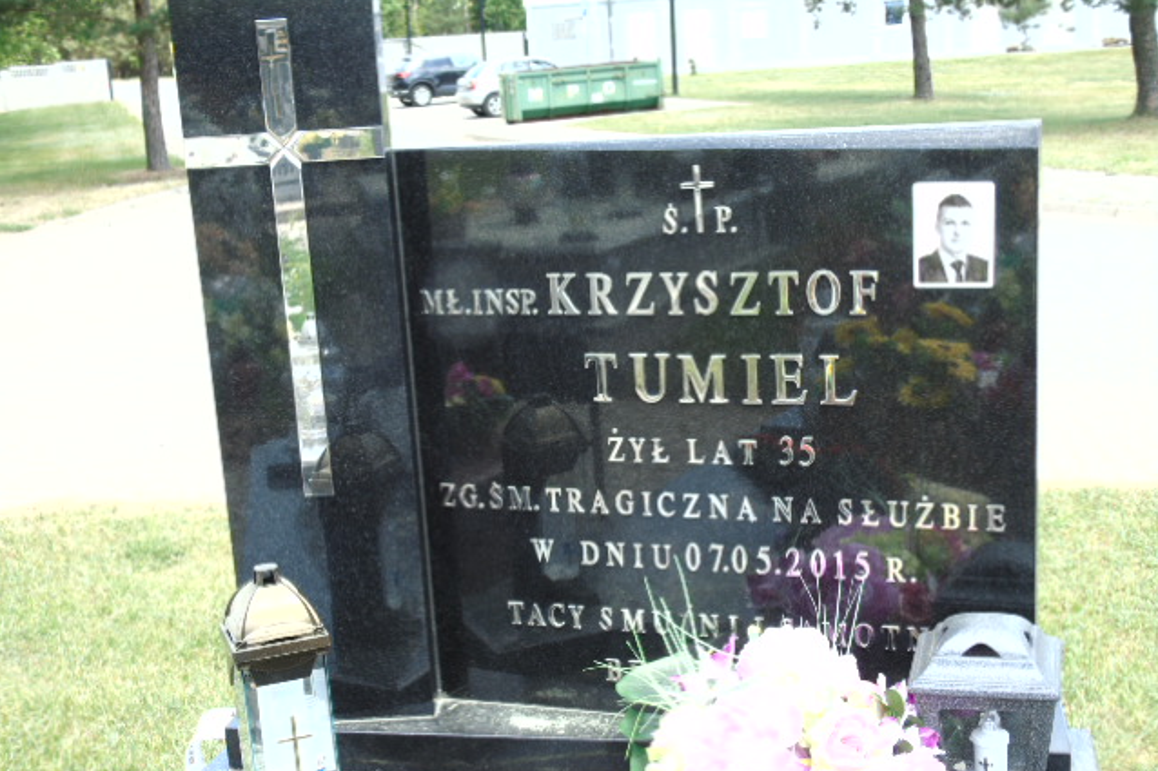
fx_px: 1544
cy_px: 430
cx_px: 579
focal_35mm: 48
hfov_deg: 41.1
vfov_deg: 28.0
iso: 80
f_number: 4.1
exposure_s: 1/125
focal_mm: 8.2
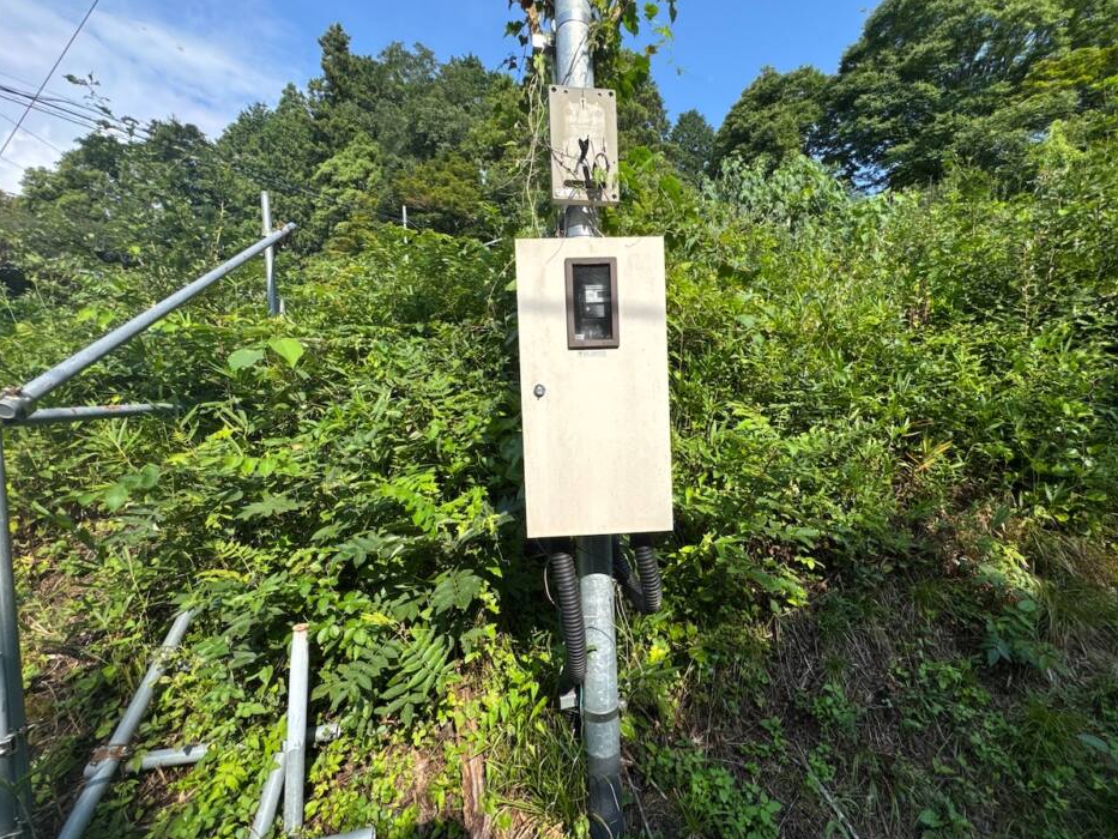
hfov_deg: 98.0
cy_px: 428
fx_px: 485
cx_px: 593
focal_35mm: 15
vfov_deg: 81.7
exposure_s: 1/1567
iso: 50
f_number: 2.2
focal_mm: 2.22
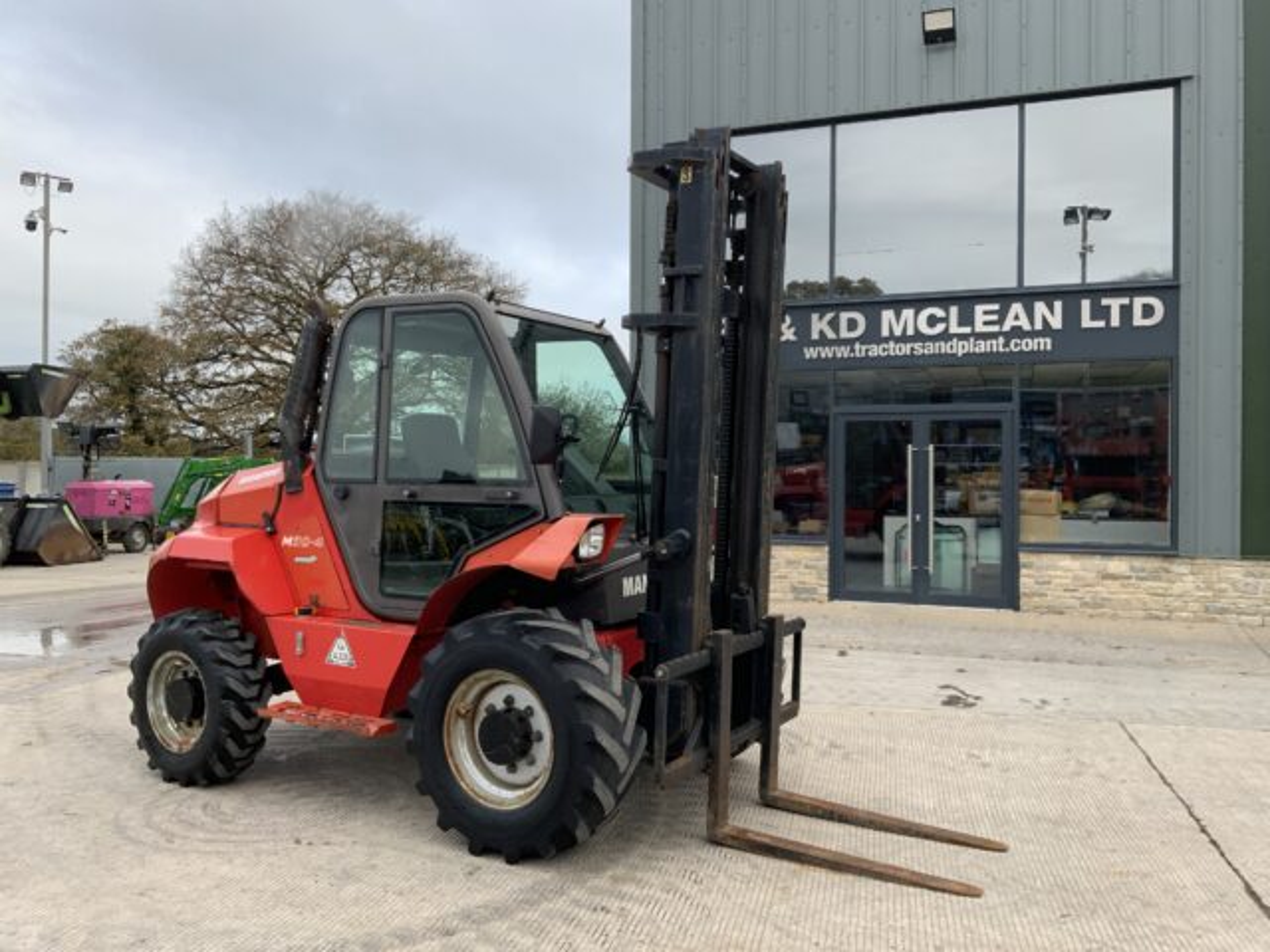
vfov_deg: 48.2
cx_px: 635
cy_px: 476
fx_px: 1064
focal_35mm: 29
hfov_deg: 61.7
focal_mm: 3
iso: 32
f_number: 1.8
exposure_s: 1/122
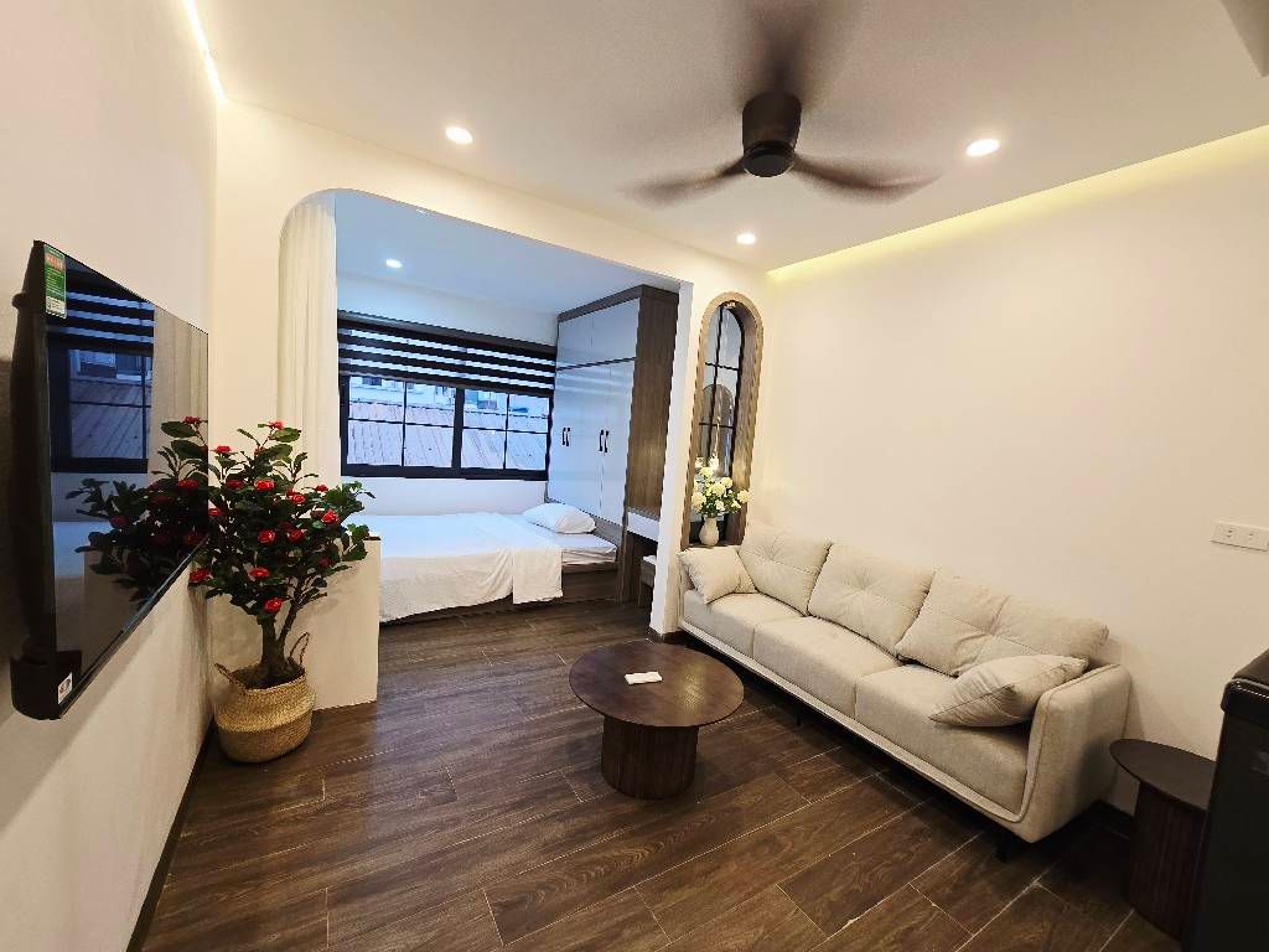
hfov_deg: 106.2
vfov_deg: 89.9
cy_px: 476
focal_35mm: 13
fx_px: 477
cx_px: 634
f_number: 2.2
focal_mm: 2.2
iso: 125
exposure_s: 1/50
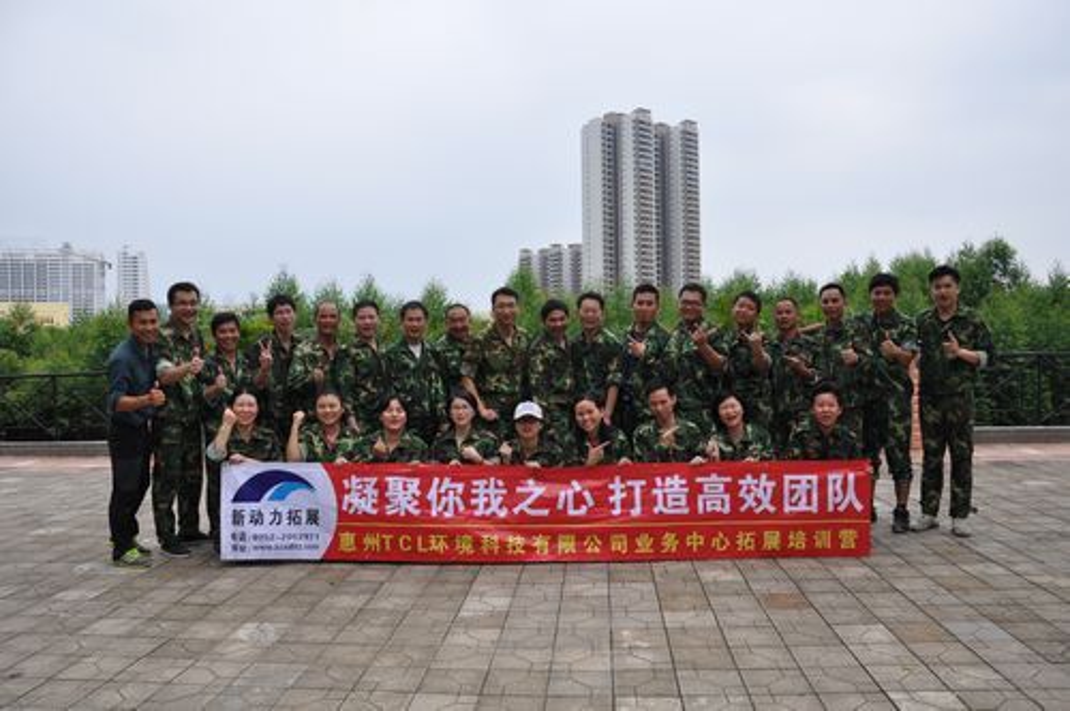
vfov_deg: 47.8
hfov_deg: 67.4
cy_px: 356
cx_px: 535
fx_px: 801
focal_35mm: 27
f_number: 5.6
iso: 280
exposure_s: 1/125
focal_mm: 18
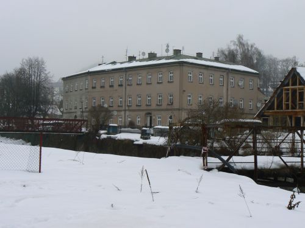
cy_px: 114
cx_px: 152
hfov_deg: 31.7
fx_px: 537
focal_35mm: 61
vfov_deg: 24.0
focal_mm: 10.2
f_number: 6.3
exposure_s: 1/500
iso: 80
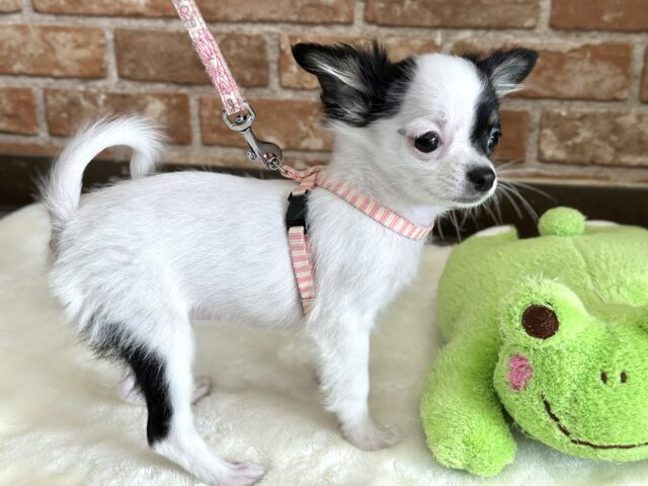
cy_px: 243
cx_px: 324
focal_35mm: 48
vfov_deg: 30.3
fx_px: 899
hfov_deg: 39.7
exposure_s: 1/419
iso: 80
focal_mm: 6.86
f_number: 1.78
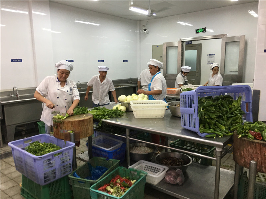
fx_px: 223
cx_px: 133
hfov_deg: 61.7
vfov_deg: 48.2
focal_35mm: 29
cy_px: 100
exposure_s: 1/33
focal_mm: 4.15
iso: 64
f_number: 2.2
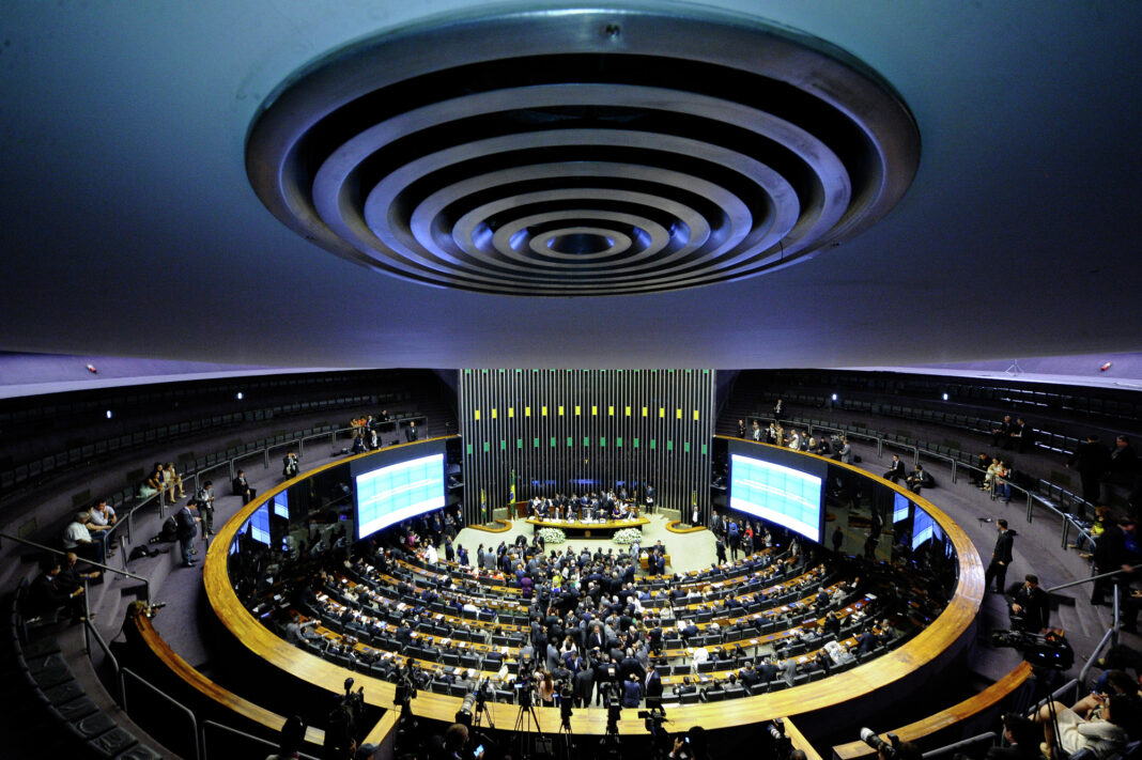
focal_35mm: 14
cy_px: 380
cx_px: 571
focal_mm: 14
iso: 8000
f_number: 11
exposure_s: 1/20
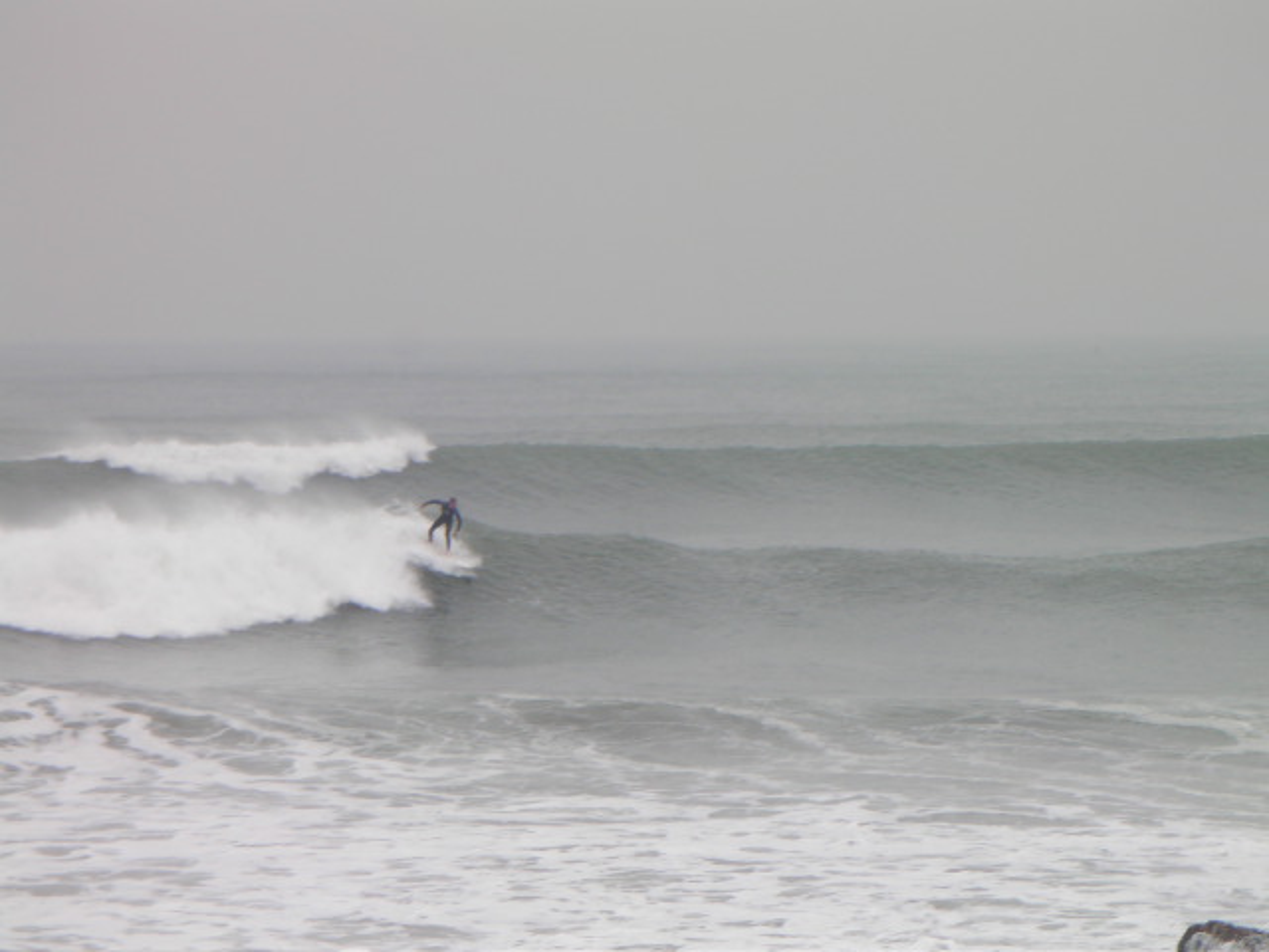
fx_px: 6929
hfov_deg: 10.5
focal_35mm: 189
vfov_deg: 7.9
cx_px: 634
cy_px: 476
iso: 50
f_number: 4.7
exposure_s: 1/147
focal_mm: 31.7
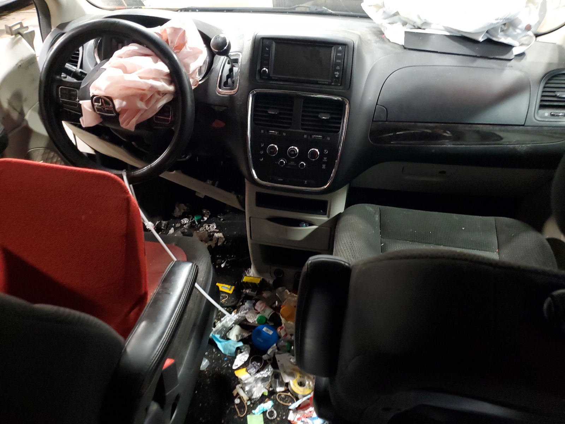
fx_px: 424
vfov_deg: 53.1
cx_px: 282
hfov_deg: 67.3
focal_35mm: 26
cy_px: 212
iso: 320
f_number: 1.5
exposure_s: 1/17
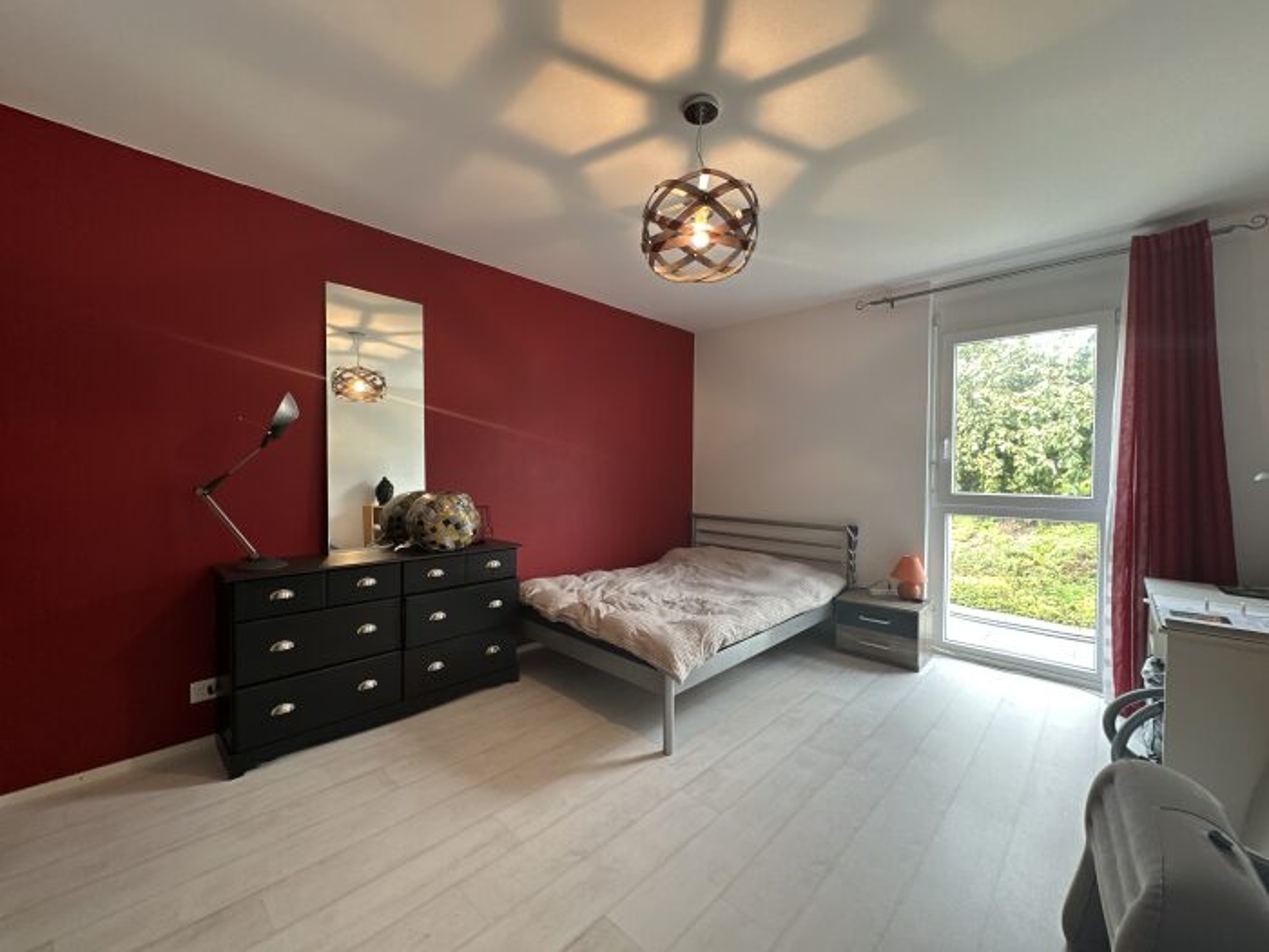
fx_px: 513
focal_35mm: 14
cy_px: 476
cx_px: 634
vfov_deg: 85.7
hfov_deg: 102.1
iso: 160
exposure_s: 1/50
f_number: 2.2
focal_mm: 2.22
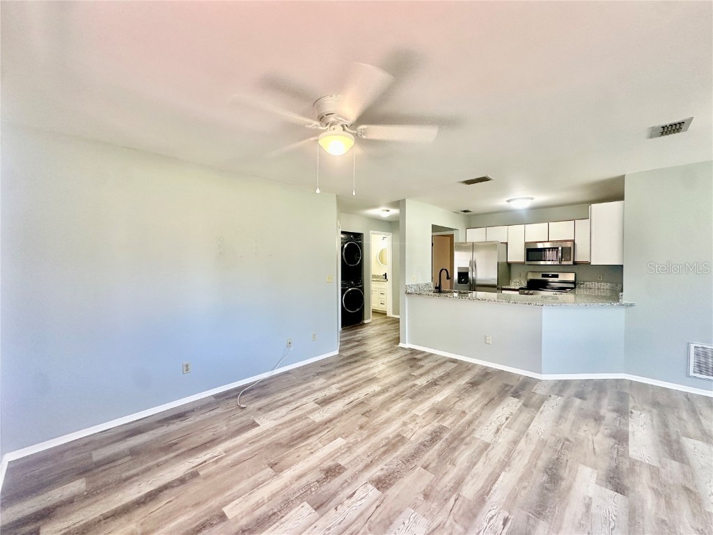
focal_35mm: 14
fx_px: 288
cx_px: 356
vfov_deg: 85.7
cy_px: 268
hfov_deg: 102.1
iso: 200
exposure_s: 1/120
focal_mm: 2.22
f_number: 2.2
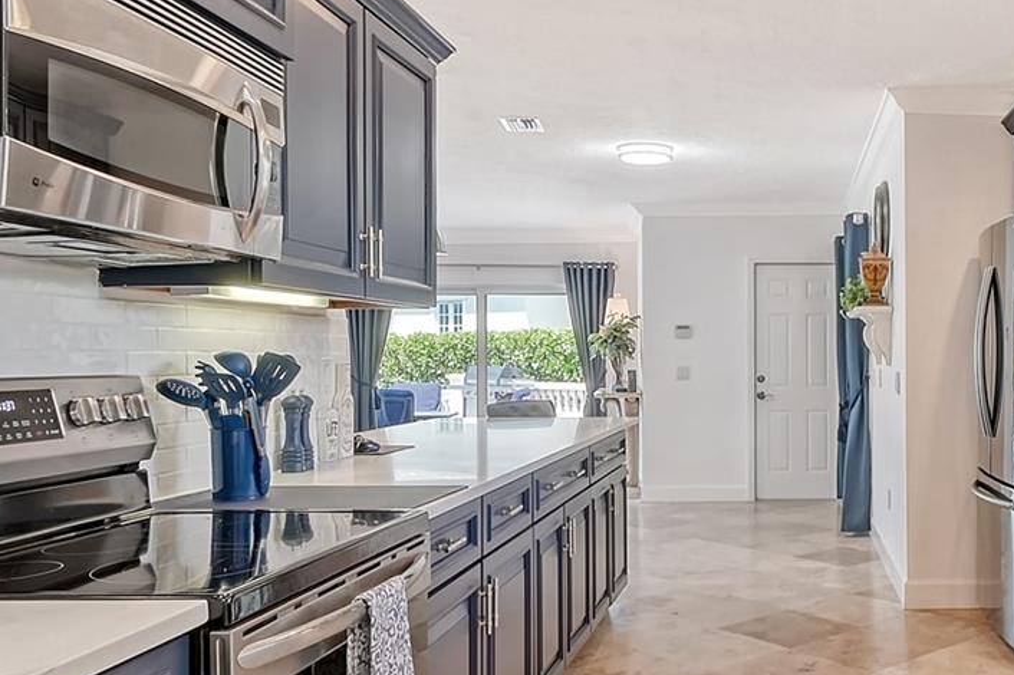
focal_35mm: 34
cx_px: 770
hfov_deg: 53.1
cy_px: 329
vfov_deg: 38.8
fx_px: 957
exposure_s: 1/25
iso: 800
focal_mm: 10
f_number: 10
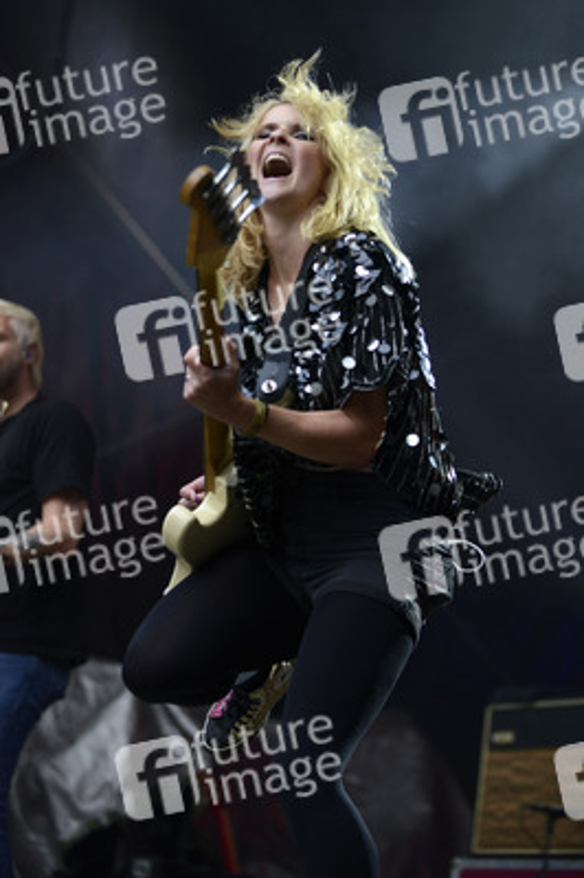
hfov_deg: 16.6
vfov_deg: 24.8
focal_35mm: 82
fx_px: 1999
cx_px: 292
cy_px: 439
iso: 1000
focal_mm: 82
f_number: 2.8
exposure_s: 1/640
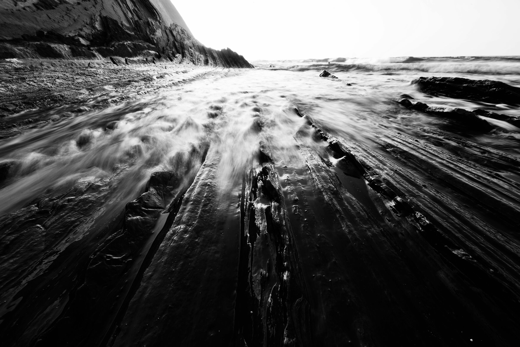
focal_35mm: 14
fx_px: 202
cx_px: 260
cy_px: 174
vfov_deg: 81.3
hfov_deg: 104.2
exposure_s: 1/6
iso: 50
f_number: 22
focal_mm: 14
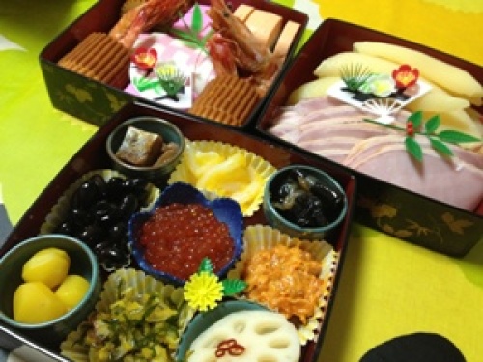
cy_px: 181
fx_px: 488
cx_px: 242
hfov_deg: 52.6
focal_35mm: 35
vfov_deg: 40.7
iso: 200
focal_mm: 4.28
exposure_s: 1/20
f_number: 2.4
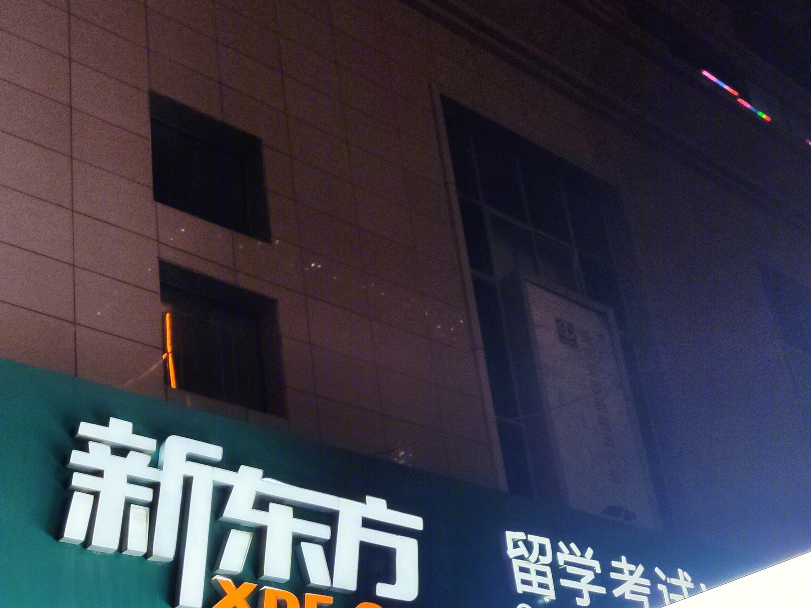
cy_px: 523
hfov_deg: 39.3
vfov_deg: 29.3
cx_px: 289
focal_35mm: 48
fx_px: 1125
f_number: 1.75
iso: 167
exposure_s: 1/50
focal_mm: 4.75
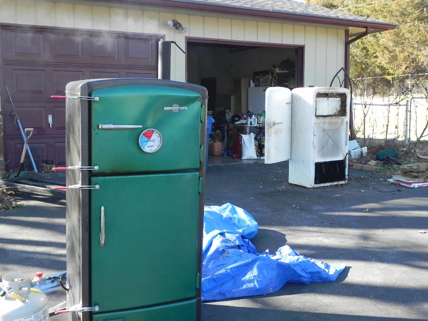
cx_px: 214
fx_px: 507
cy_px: 160
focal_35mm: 41
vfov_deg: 35.1
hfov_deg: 45.8
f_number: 4
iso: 160
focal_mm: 7.3
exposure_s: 1/127
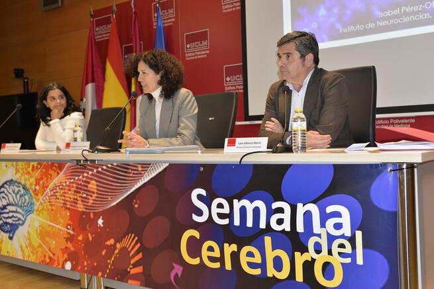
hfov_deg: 46.4
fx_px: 506
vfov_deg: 31.9
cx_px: 217
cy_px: 144
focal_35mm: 42
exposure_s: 1/60
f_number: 5
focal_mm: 42
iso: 800
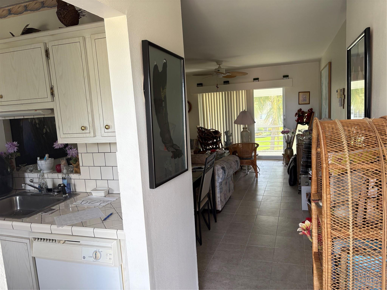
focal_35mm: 26
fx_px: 291
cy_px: 145
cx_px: 194
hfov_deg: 67.3
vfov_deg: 53.1
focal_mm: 5.96
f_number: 1.6
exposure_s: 1/122
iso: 100
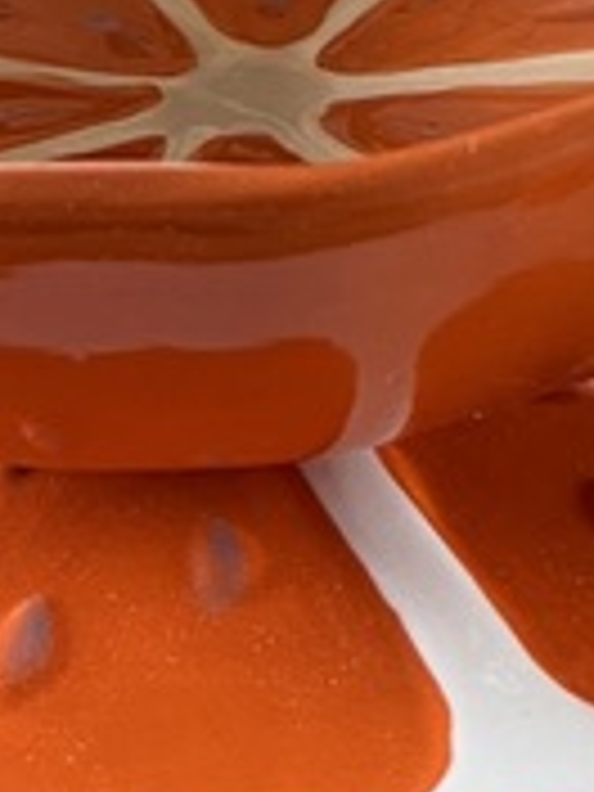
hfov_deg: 9.8
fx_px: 3455
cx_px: 495
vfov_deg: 12.1
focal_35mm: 151
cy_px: -603
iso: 125
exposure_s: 1/70
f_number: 1.5
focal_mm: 5.7
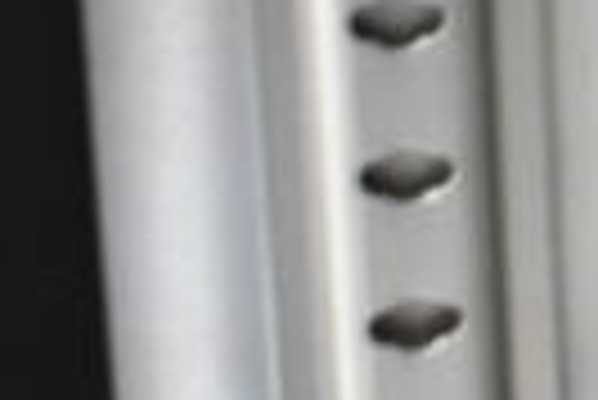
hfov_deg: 13.6
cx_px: 1263
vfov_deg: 10.9
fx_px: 2062
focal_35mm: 124
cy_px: -72
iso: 2500
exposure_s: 1/30
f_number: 3.5
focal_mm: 18
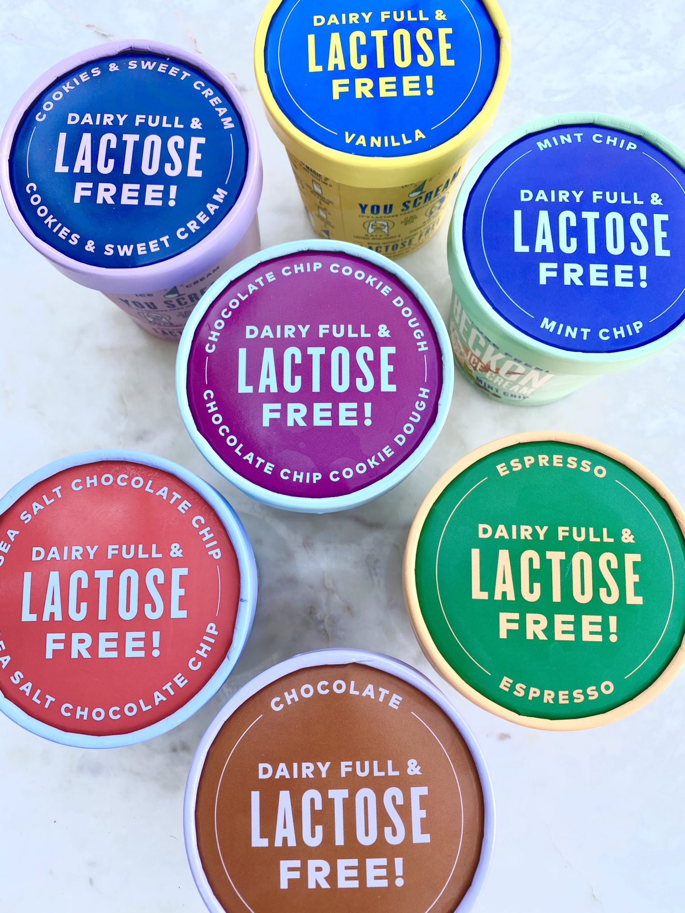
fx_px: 686
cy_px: 456
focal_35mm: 26
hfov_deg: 53.1
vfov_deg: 67.3
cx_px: 342
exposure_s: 1/343
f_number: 1.8
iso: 32
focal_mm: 4.25
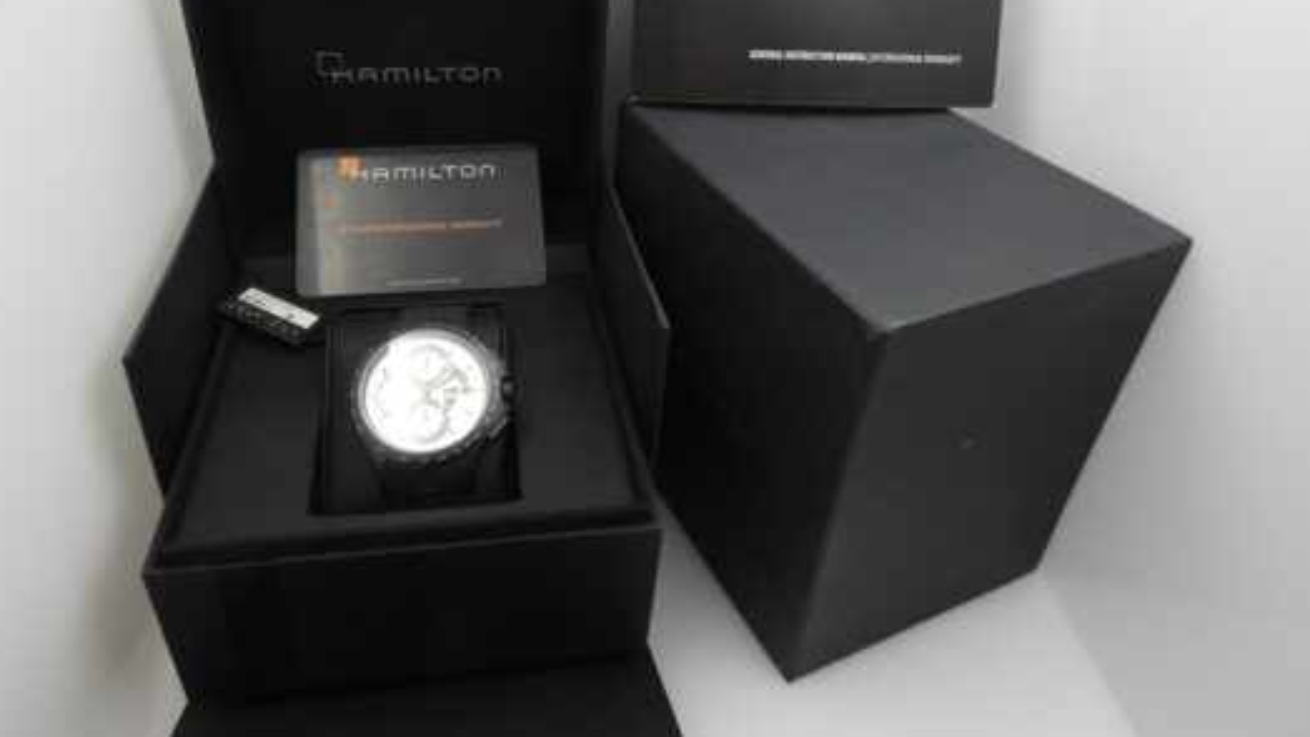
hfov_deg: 73.9
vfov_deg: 45.3
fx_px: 868
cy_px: 251
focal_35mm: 25
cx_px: 596
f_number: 2.8
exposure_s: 1/125
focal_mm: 3.6
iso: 80
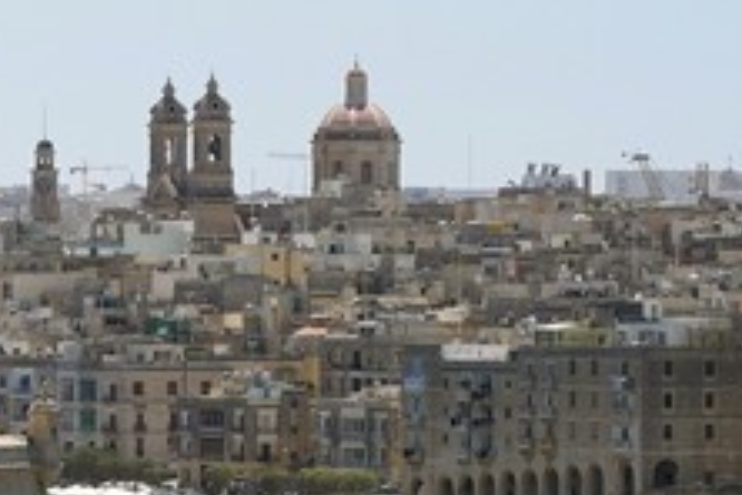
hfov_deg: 5.3
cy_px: 508
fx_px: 7687
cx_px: -1036
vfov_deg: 3.7
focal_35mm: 373
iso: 100
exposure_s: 1/500
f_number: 8
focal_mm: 69
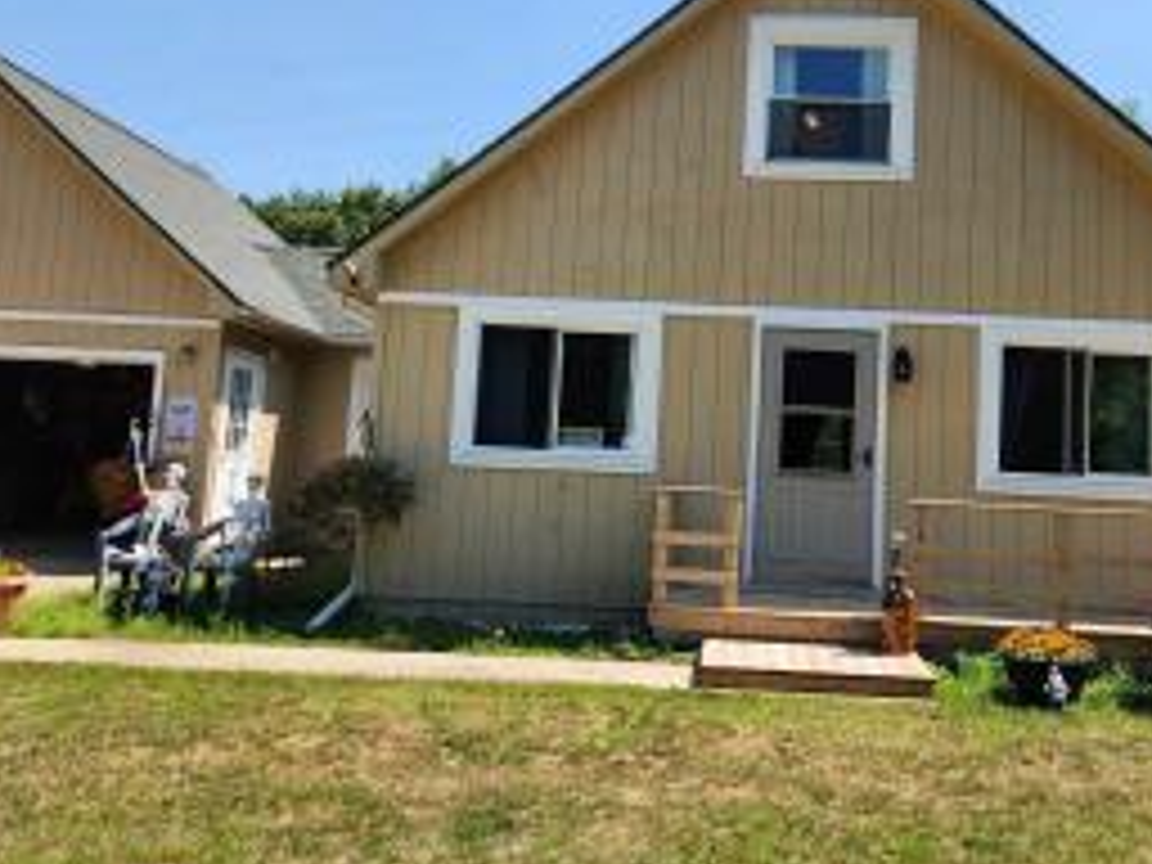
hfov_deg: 51.1
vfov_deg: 39.5
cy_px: 360
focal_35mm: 36
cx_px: 666
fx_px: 1198
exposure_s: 1/1208
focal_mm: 5.4
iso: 20
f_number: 1.8
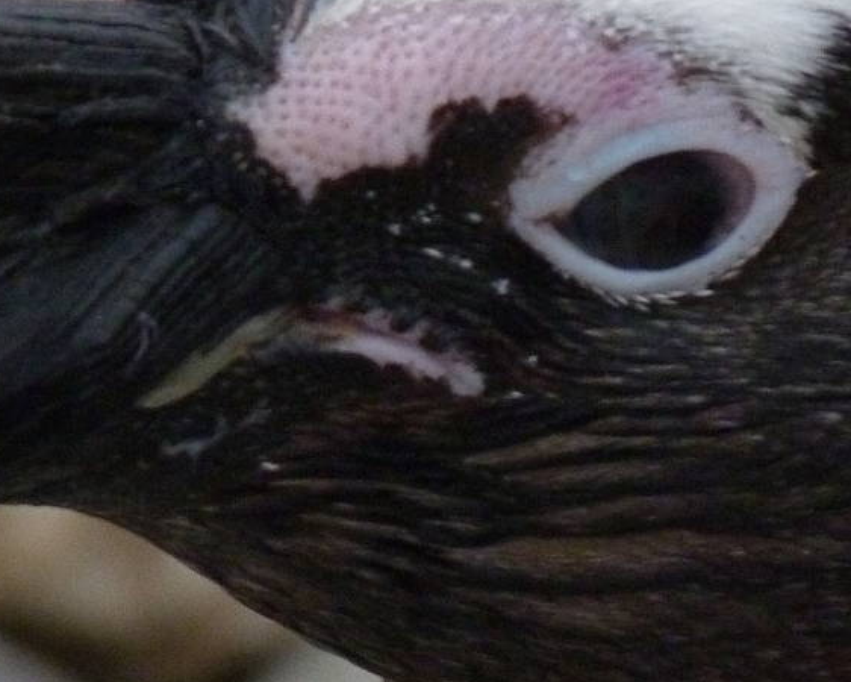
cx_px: 271
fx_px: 43411
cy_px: 373
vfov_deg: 0.9
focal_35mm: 1723
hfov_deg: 1.1
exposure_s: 1/500
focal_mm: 108
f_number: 5.2
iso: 500
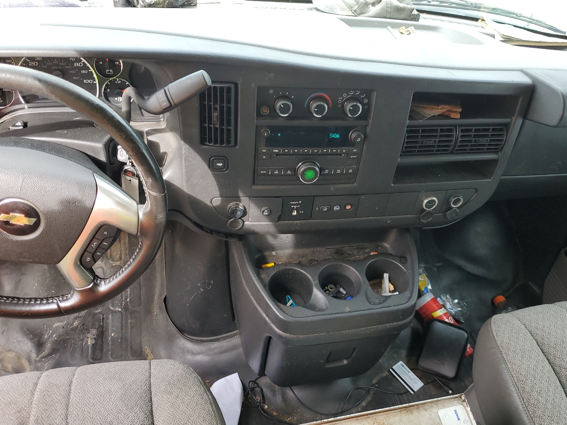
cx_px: 307
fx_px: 475
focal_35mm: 29
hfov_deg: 61.6
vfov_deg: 48.2
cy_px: 213
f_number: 1.5
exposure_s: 1/135
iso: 50
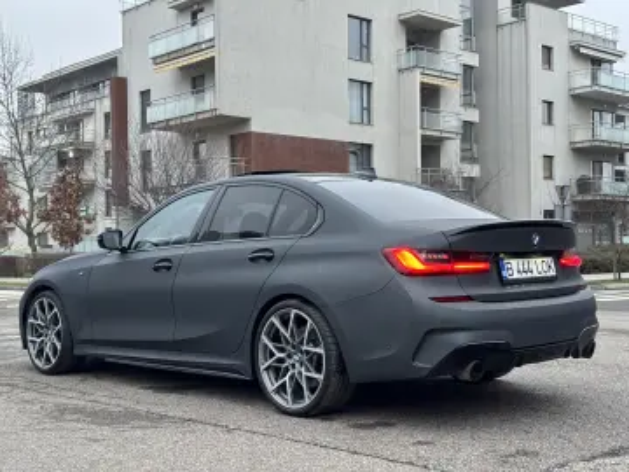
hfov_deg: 39.7
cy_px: 236
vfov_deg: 30.3
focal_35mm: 48
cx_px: 314
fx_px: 872
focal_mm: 6.76
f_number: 1.78
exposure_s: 1/60
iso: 200
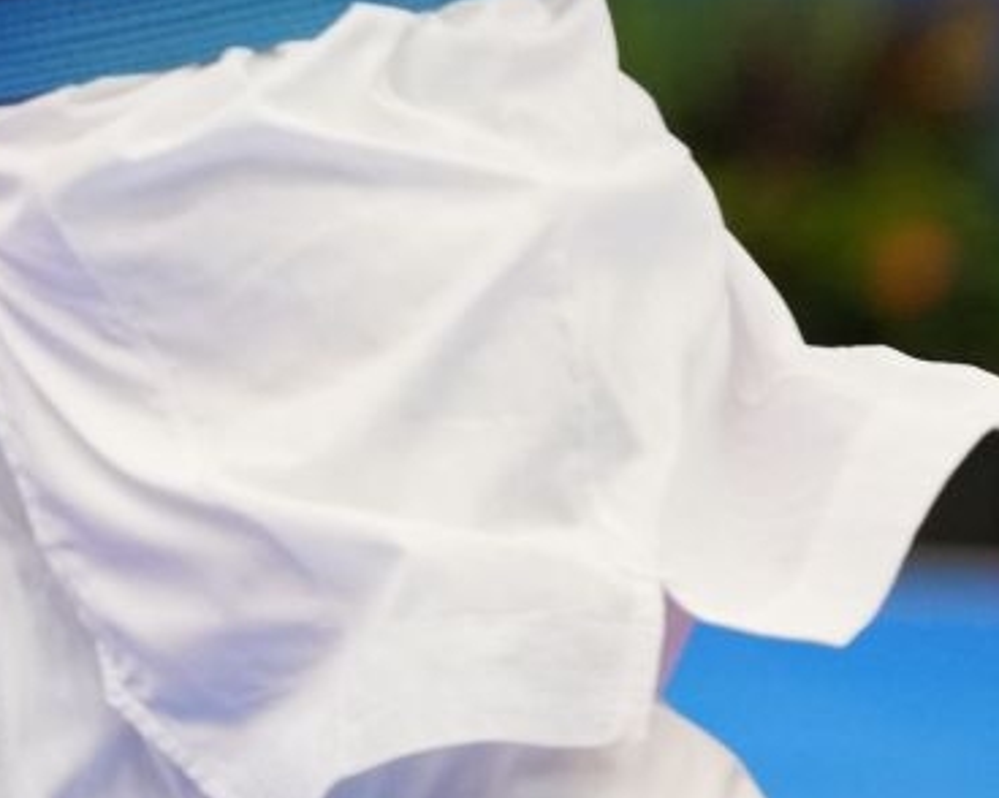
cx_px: -459
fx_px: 27157
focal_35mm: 919
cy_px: -394
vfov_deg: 1.7
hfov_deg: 2.1
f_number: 2.8
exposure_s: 1/1000
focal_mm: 200
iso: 1250
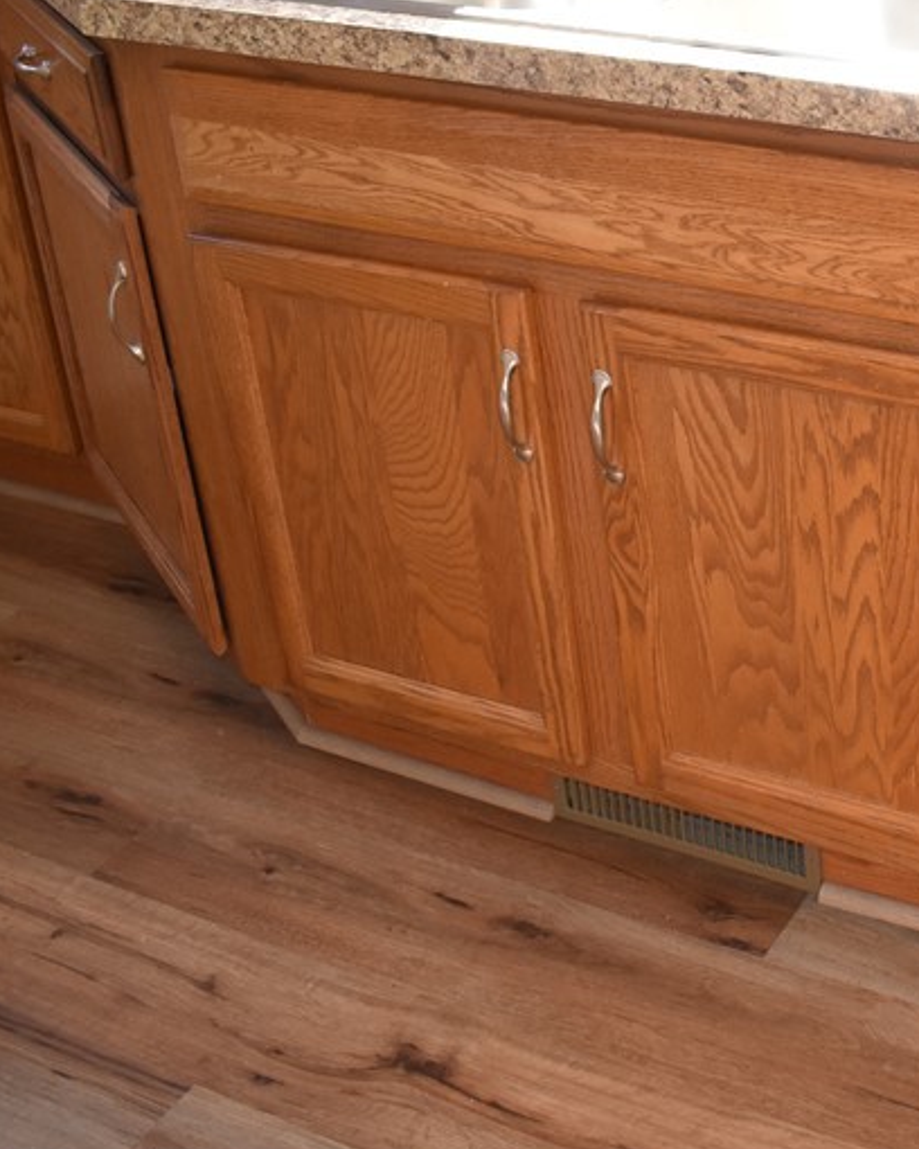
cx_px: 984
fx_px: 1836
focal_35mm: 54
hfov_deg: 26.2
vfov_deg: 34.4
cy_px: 376
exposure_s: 1/125
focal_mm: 18
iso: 1100
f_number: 3.5
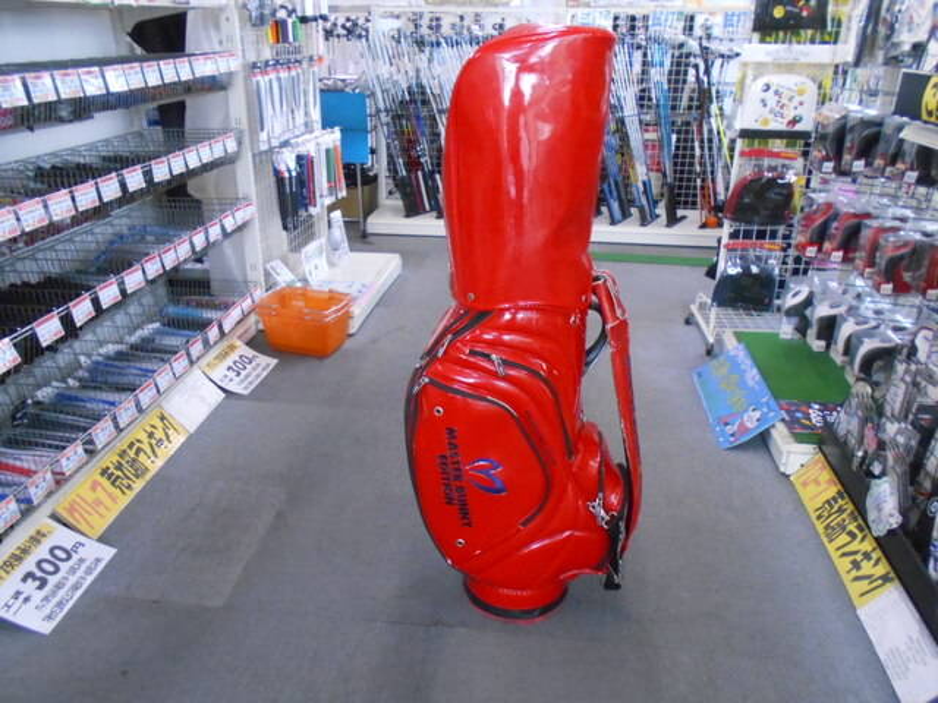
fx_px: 705
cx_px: 469
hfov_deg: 67.3
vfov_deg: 53.1
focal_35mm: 26
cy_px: 352
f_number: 3.2
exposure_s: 1/160
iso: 800
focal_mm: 4.6
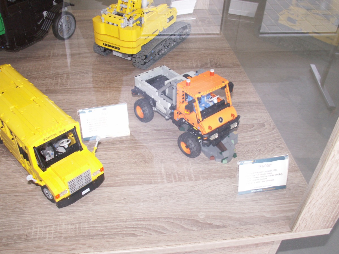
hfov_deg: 52.6
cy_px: 127
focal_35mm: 35
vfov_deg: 40.7
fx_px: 343
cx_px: 170
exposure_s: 1/60
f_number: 2.8
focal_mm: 5.86
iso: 100
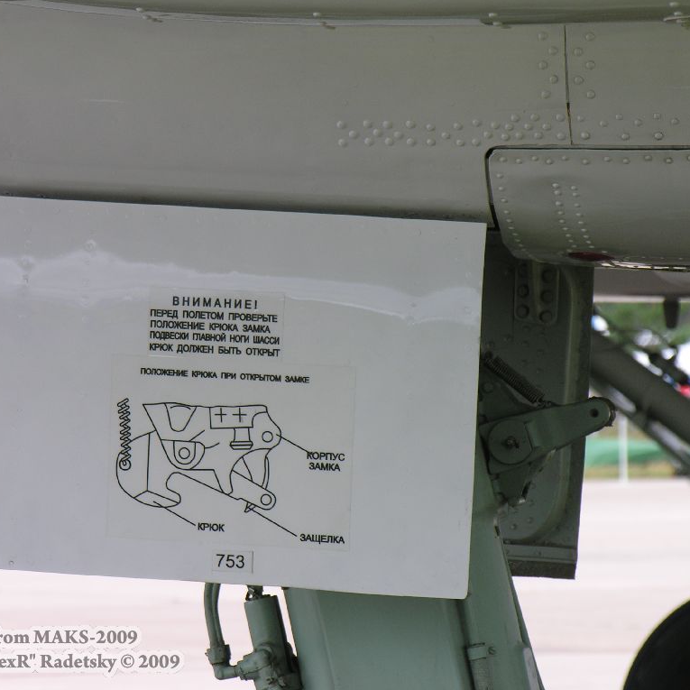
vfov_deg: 6.2
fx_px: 6405
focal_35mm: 284
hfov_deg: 6.2
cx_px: 291
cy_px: 345
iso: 50
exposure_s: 1/65.5
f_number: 4.9
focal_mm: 61
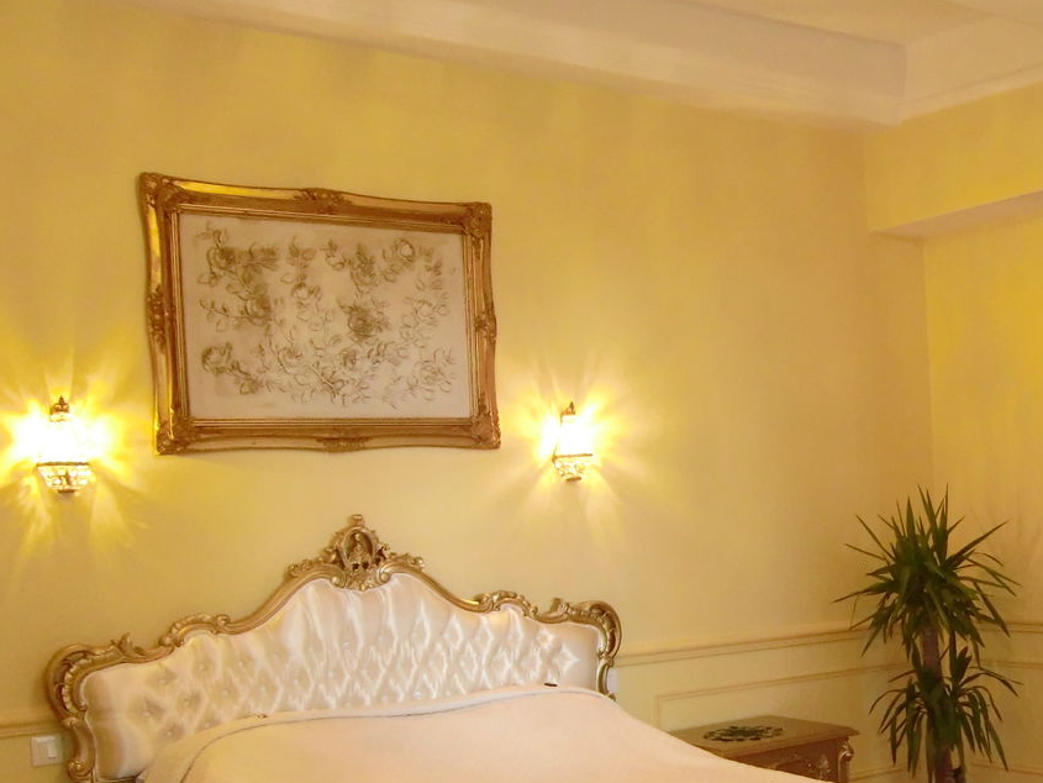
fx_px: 1597
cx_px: 847
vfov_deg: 27.1
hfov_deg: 34.9
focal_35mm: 53
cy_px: 611
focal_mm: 4.9
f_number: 2.6
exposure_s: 1/50
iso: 400
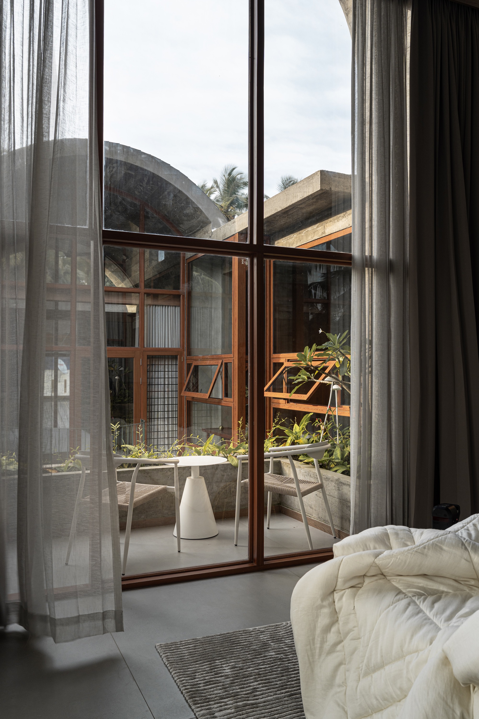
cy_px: 360
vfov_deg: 62.8
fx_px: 589
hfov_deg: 44.3
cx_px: 240
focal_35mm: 30
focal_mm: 29.5
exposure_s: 1/50
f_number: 7.1
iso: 250
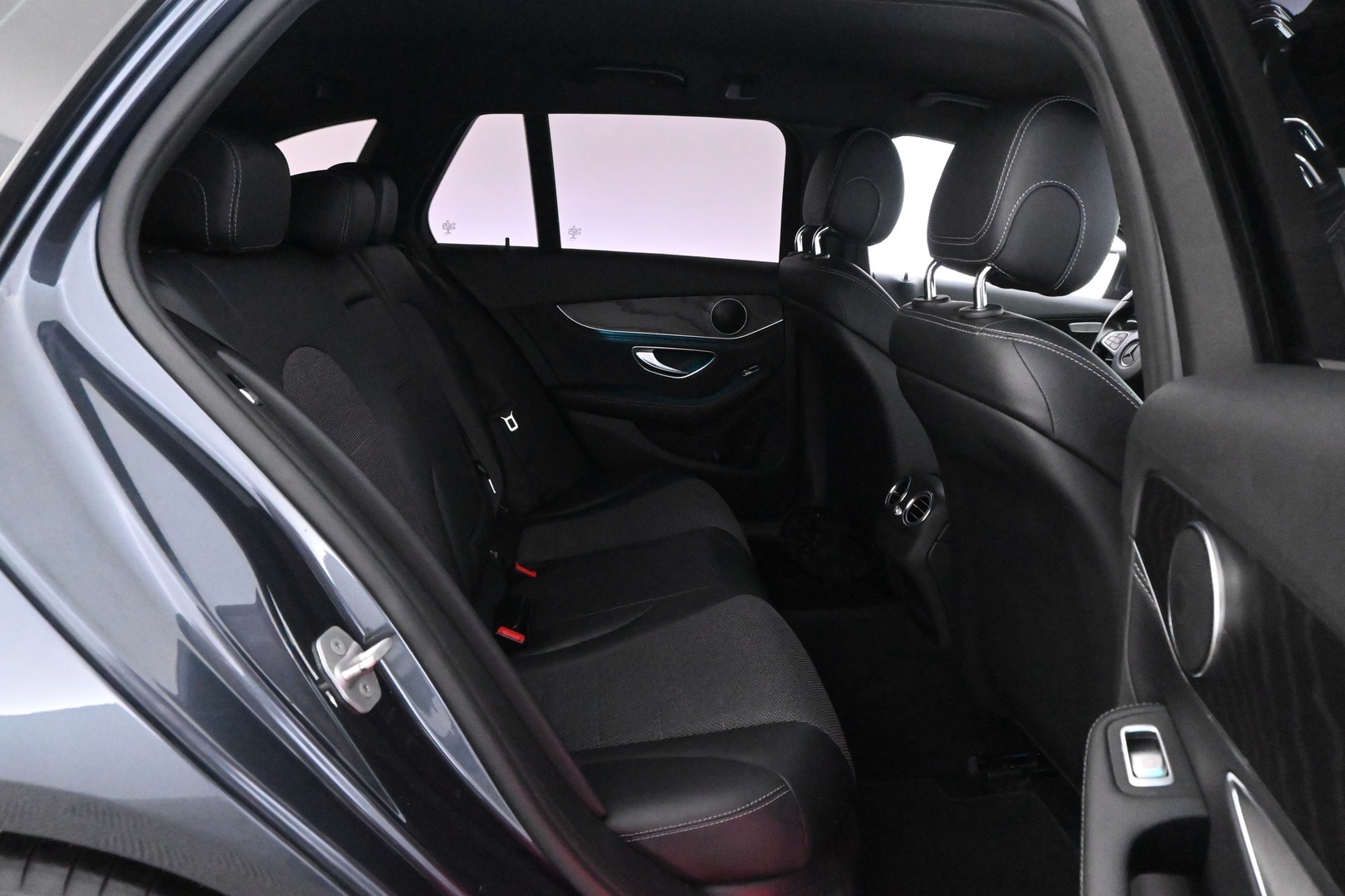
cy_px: 448
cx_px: 672
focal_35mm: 27
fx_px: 1009
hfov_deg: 67.4
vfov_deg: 47.9
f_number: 7.1
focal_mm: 18
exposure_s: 1/30
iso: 14400
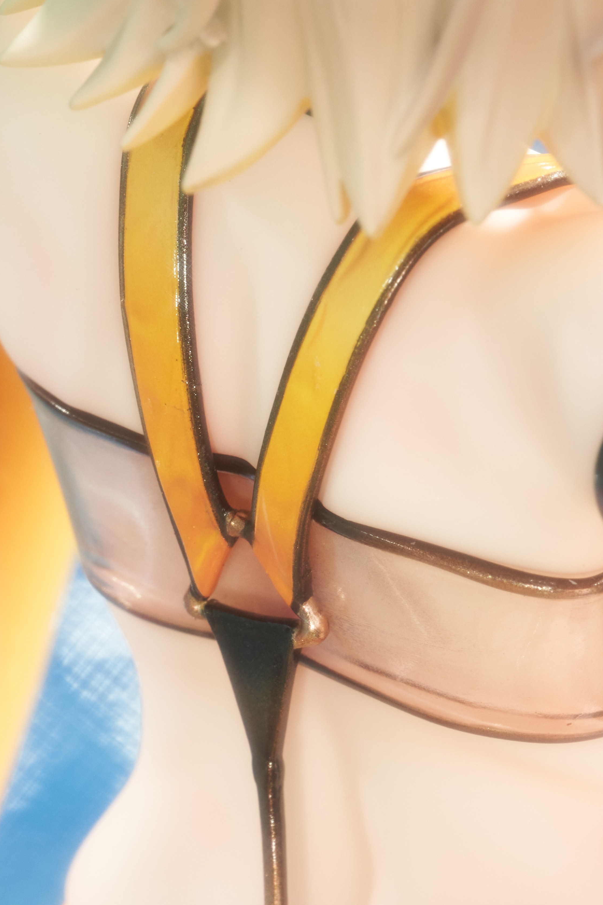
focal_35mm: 311
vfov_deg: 6.6
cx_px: 252
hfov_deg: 4.4
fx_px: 7814
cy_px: 527
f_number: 16
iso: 640
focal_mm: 110
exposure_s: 1/6
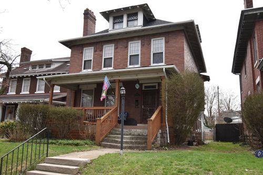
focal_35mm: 30
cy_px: 88
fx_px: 219
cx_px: 132
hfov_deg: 61.9
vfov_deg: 43.6
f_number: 6.3
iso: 100
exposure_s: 1/200
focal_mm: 20
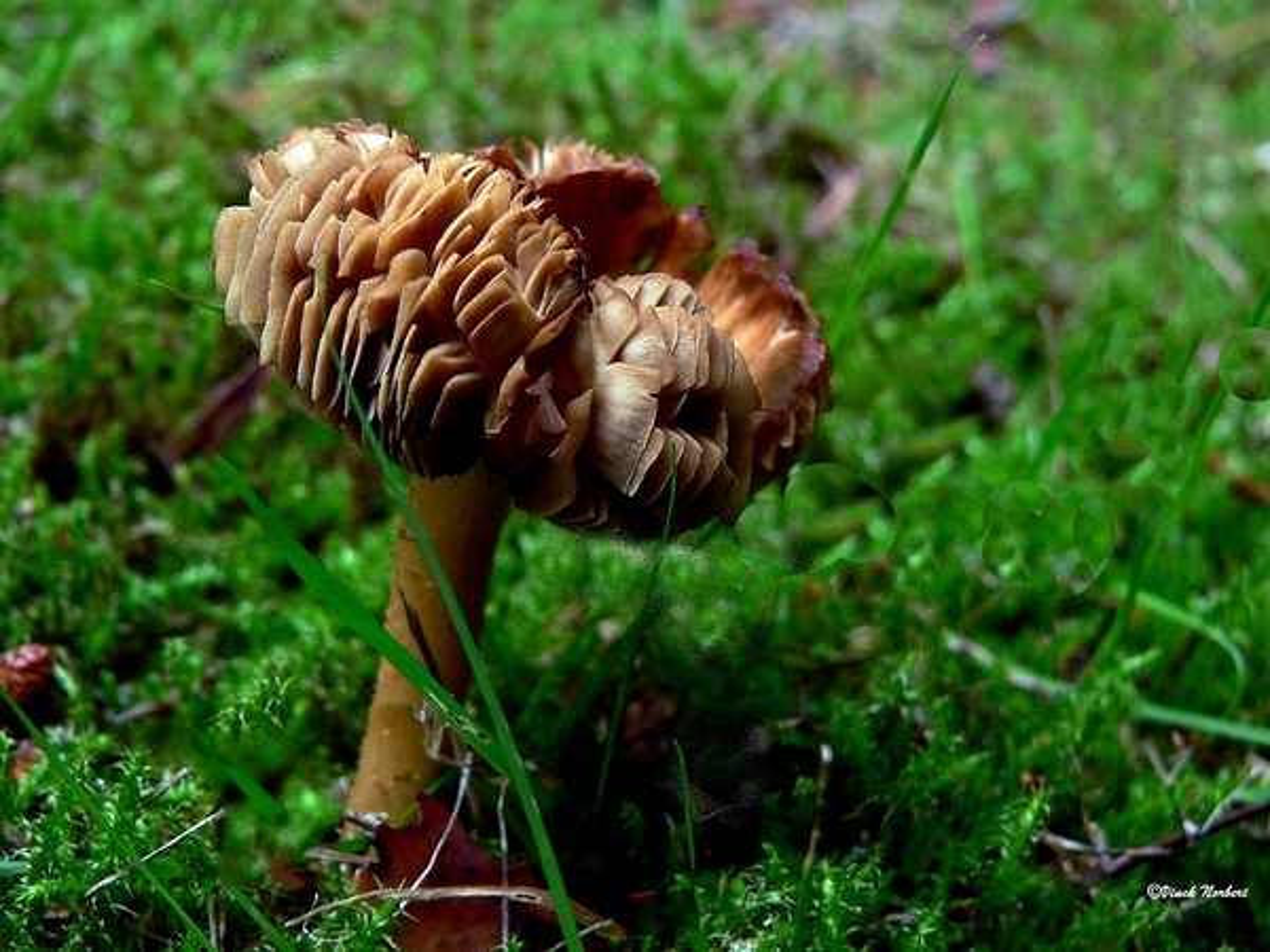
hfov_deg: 35.5
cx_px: 635
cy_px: 476
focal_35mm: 54
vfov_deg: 27.0
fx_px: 1981
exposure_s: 1/80
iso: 100
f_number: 4
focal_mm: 8.9
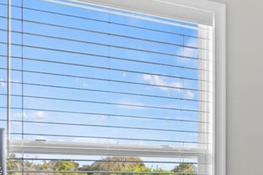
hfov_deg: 19.1
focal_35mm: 69
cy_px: 186
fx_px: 504
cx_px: 514
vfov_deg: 19.0
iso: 800
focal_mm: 16
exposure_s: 1/2
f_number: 8
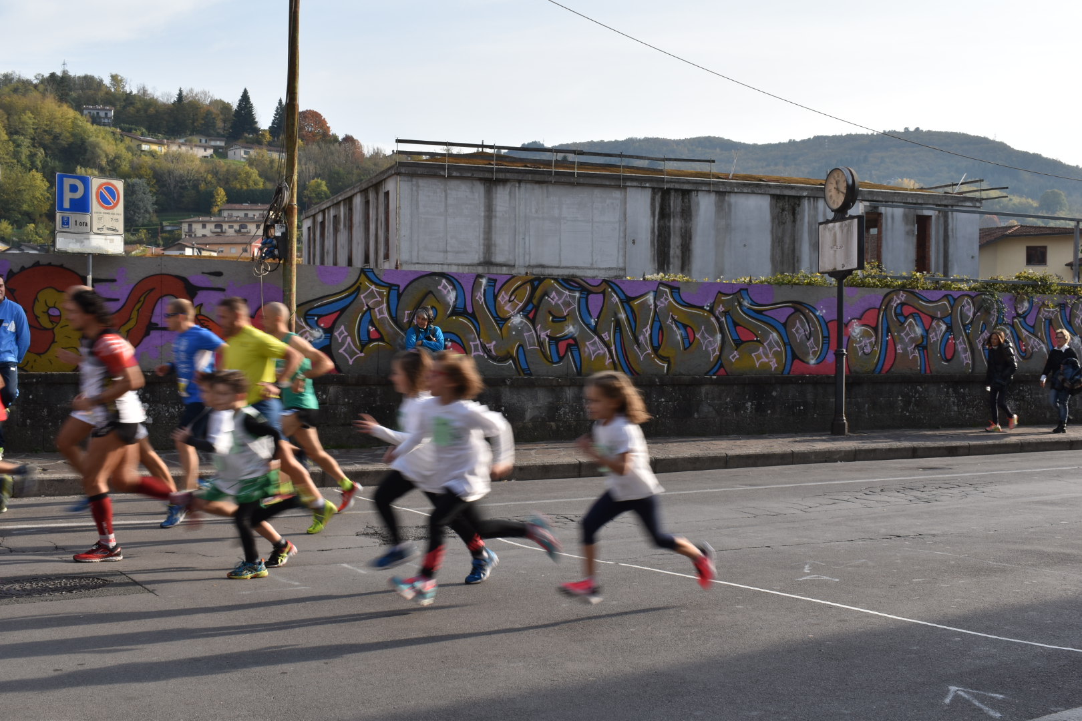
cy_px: 360
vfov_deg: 33.0
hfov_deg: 47.9
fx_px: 1217
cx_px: 541
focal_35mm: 40
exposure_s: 1/60
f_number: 14
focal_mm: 27
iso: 100
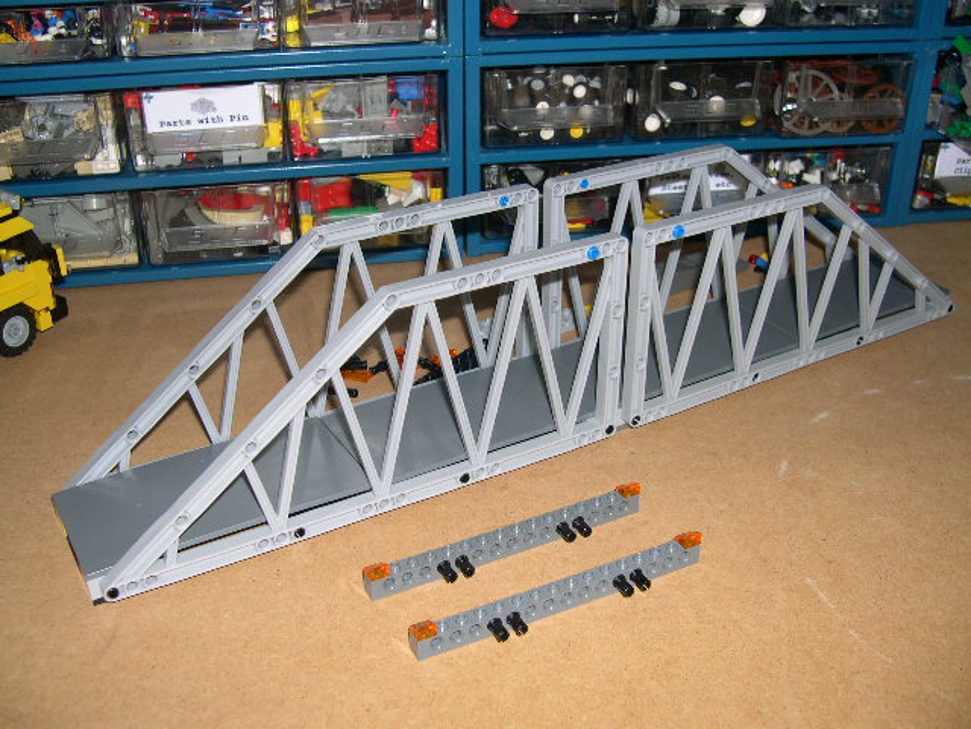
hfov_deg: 49.0
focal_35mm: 38
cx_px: 486
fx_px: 1066
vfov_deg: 37.7
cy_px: 364
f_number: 2.8
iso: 100
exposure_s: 1/60
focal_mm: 8
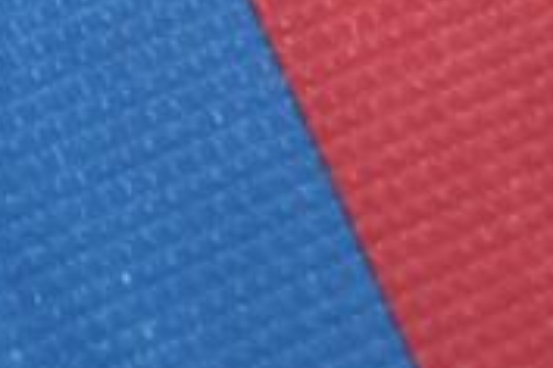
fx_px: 3087
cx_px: -481
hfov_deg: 9.7
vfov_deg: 6.6
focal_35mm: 201
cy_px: -458
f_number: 3.8
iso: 200
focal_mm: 22
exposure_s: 1/200
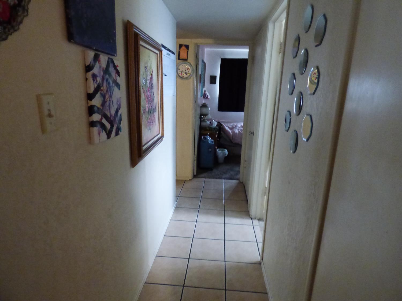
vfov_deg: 66.0
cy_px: 150
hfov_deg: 81.7
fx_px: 232
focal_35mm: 20
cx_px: 201
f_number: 2.8
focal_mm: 3.58
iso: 1600
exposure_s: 1/30
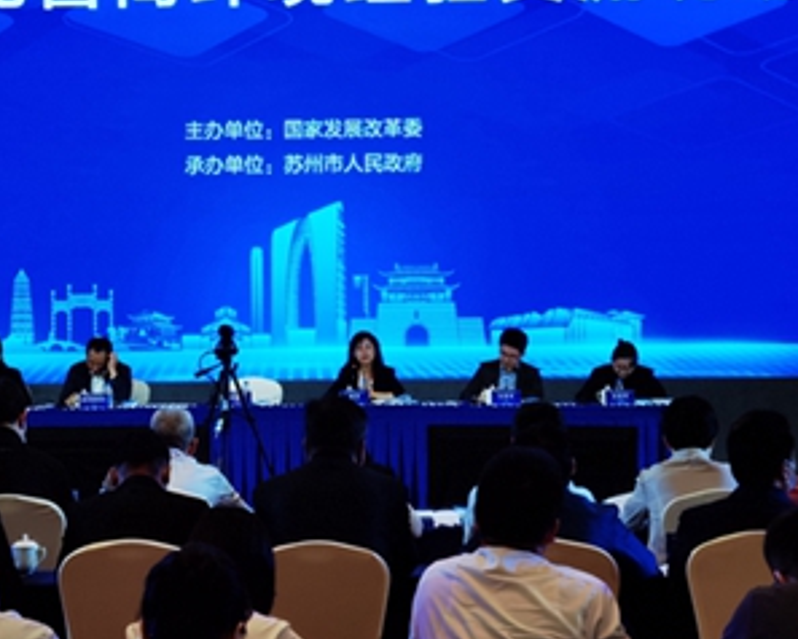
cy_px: 252
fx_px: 3427
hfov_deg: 13.3
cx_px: 298
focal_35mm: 145
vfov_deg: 10.7
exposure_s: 1/83.3
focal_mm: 6.71
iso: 50
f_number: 1.9
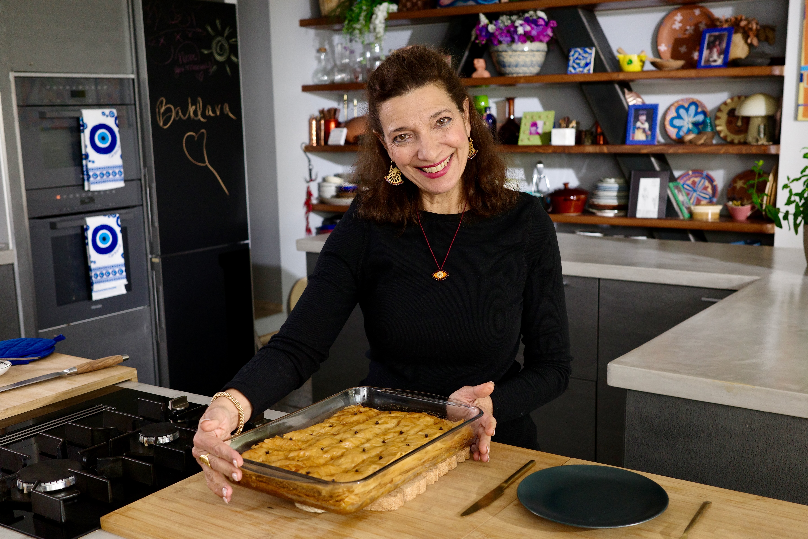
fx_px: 898
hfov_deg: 48.5
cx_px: 404
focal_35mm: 40
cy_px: 270
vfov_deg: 33.4
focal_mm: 26
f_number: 3.5
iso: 800
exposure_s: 1/160
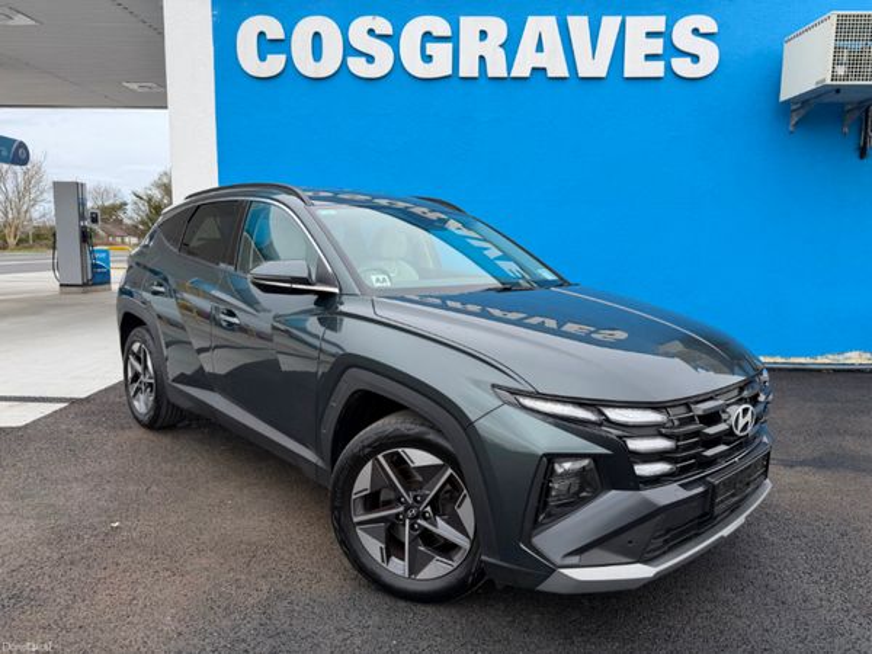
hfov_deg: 71.6
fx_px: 605
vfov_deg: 56.8
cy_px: 327
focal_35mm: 24
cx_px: 436
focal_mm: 6.76
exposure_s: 1/1122
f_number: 1.78
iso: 80
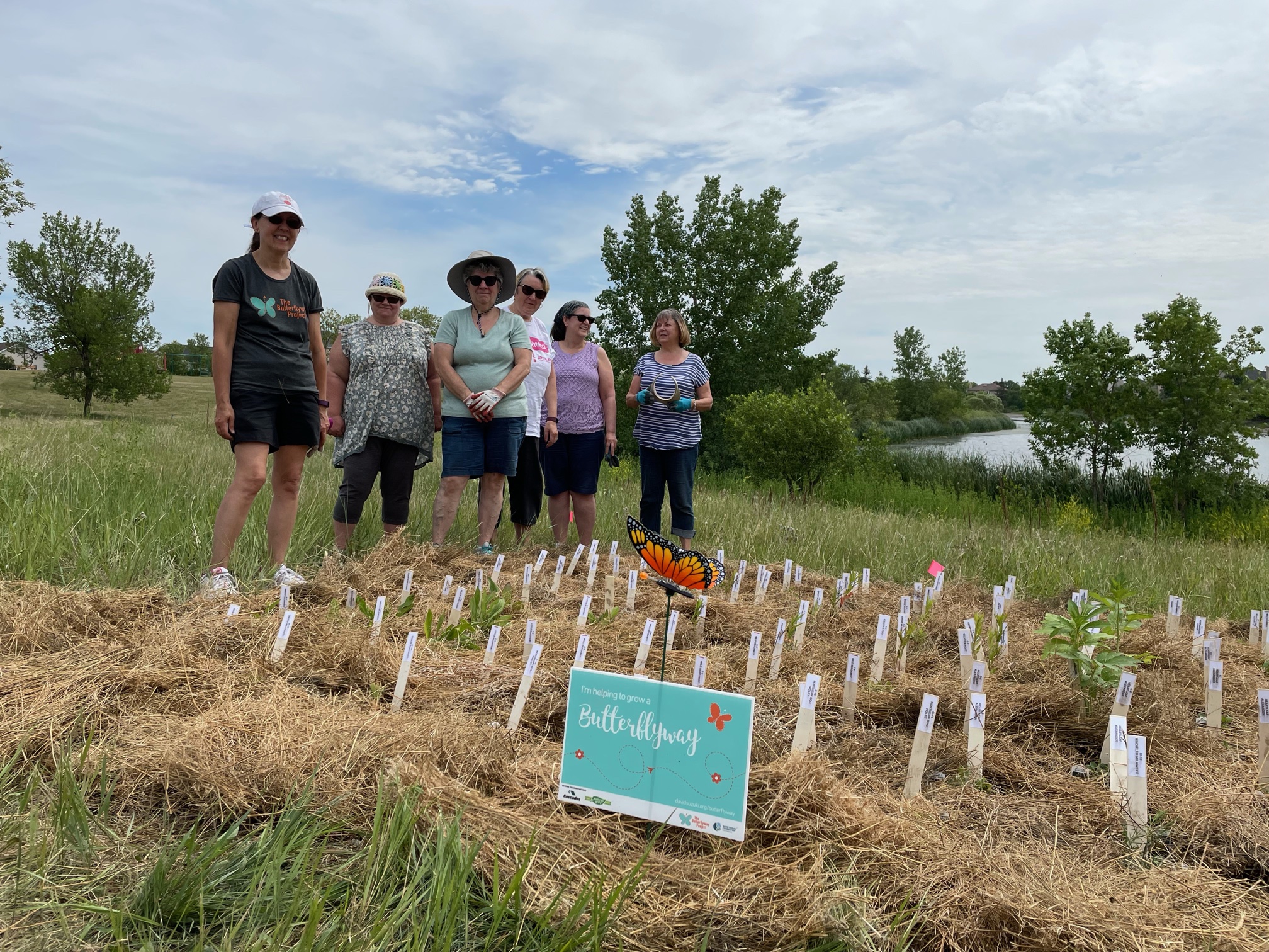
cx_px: 634
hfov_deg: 67.3
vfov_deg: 53.1
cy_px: 476
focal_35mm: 26
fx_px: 953
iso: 32
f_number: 1.6
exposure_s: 1/4651
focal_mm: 4.2
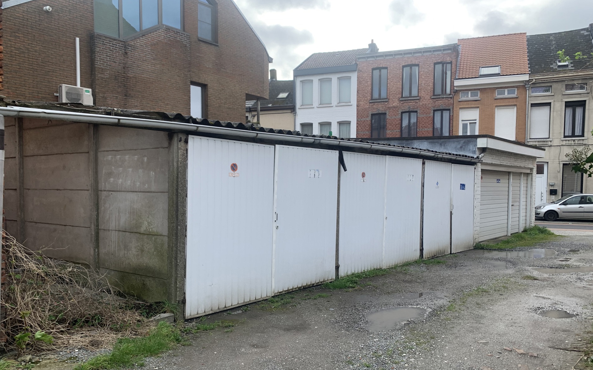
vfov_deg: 44.4
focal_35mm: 28
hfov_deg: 66.5
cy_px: 208
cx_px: 298
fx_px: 452
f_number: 1.8
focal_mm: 4.25
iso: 25
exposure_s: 1/765
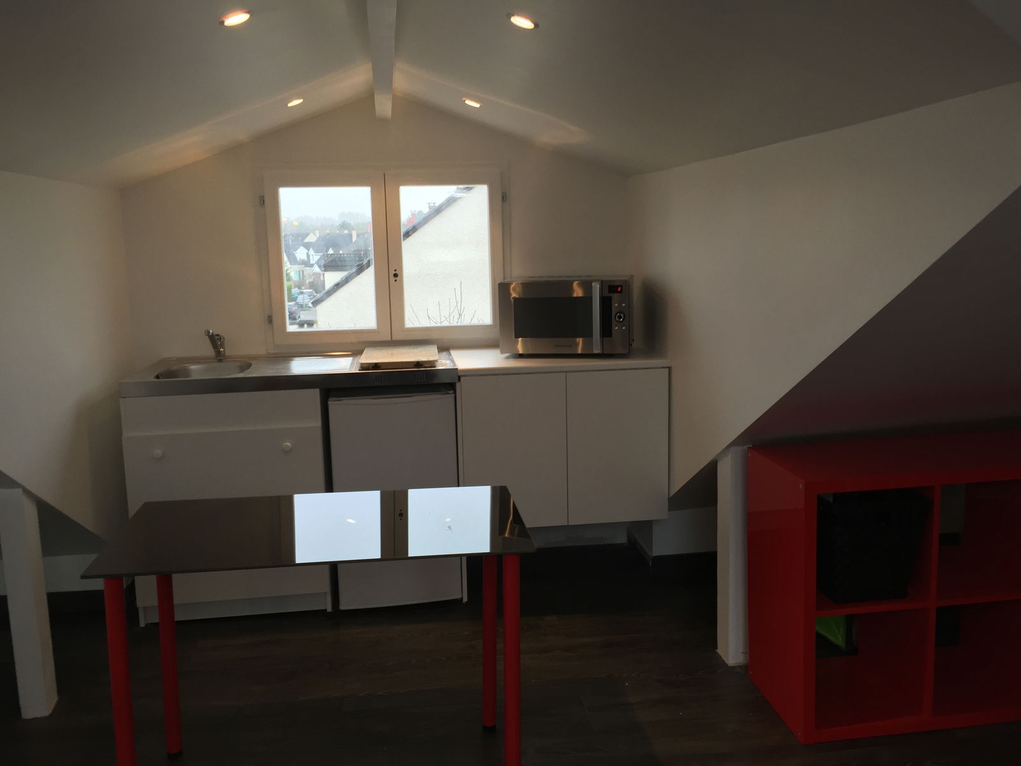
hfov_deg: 61.7
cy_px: 383
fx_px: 855
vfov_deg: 48.2
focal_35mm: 29
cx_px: 510
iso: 50
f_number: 2.2
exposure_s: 1/30
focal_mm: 4.15
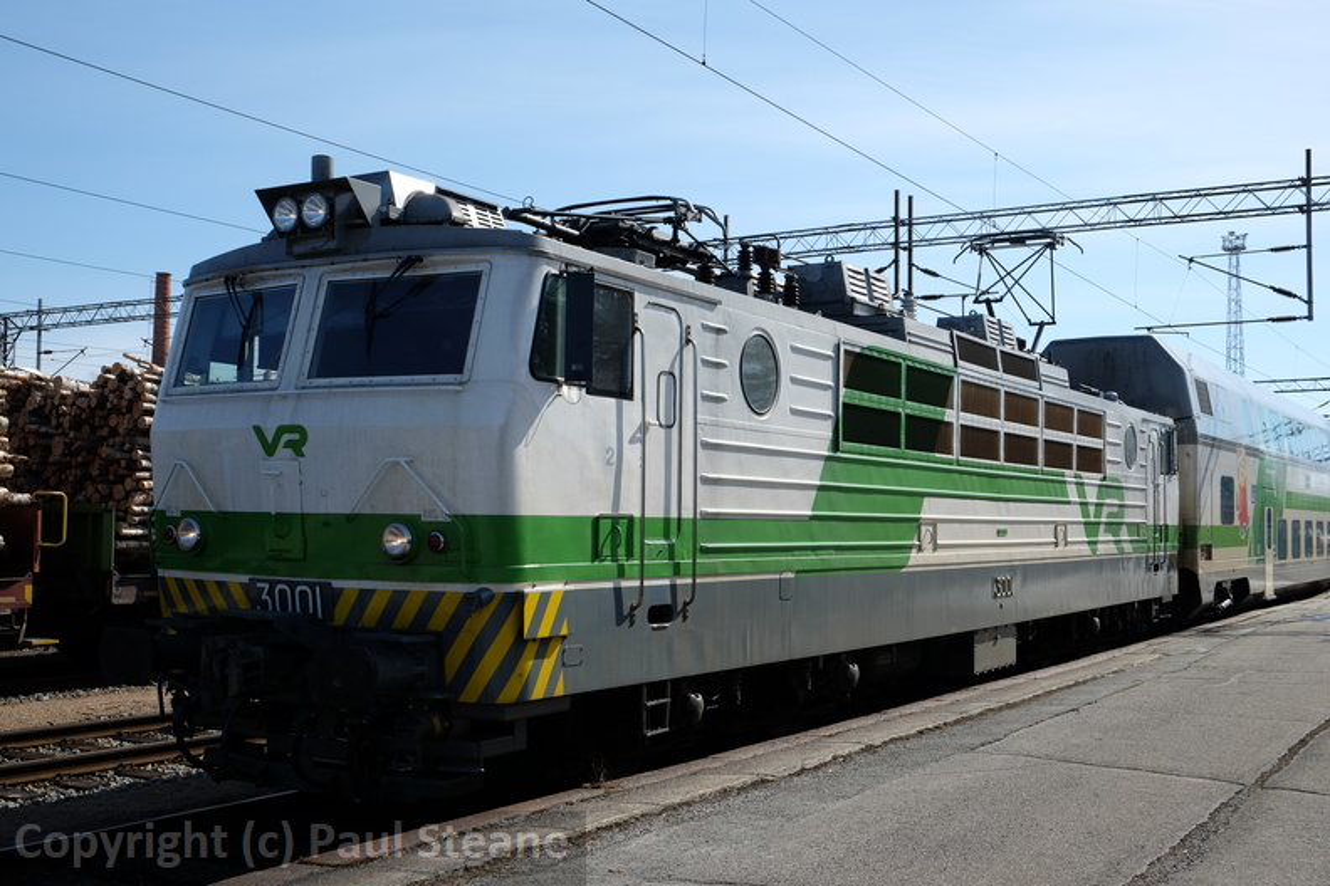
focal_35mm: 38
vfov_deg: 35.1
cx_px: 665
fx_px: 1404
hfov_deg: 50.7
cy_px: 443
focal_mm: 25.4
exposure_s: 1/400
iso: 200
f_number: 8
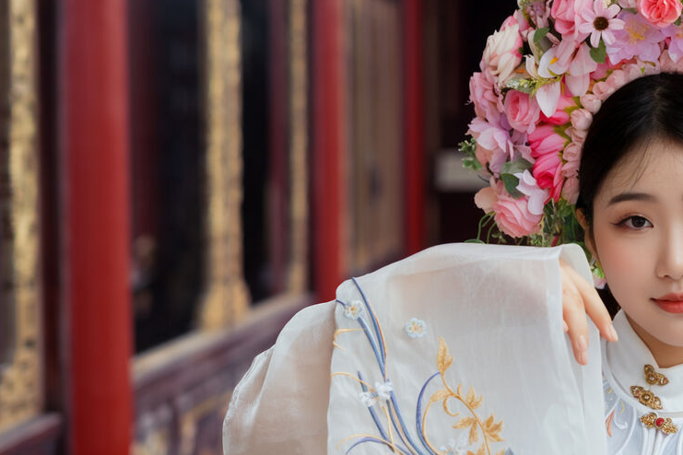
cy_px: 194
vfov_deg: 16.8
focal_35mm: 81
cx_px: 512
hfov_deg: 24.8
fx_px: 1537
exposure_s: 1/250
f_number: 2.5
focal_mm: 50
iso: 160
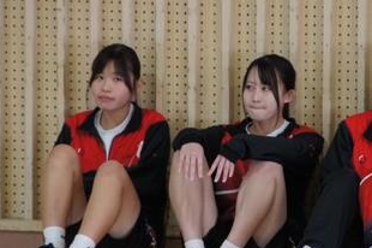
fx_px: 4800
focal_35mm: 465
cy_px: 147
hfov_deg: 4.4
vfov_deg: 3.0
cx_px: 228
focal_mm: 200
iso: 1600
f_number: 6.3
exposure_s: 1/80
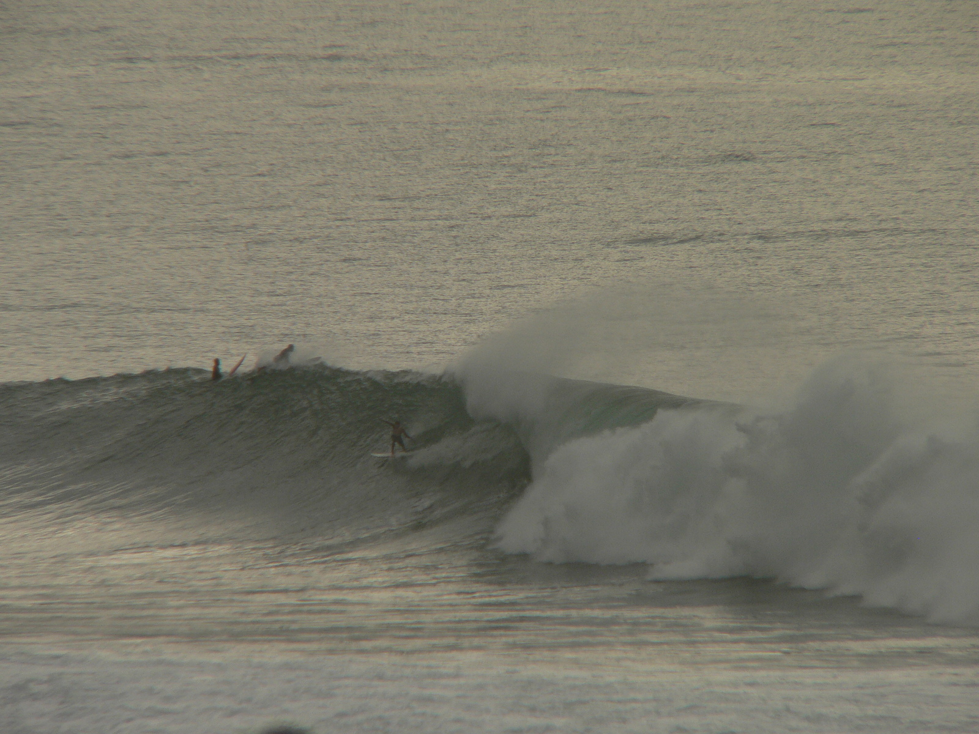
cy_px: 367
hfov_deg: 4.6
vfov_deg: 3.4
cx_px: 490
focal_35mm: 432
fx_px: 12218
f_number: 5.6
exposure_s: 1/640
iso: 80
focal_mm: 72
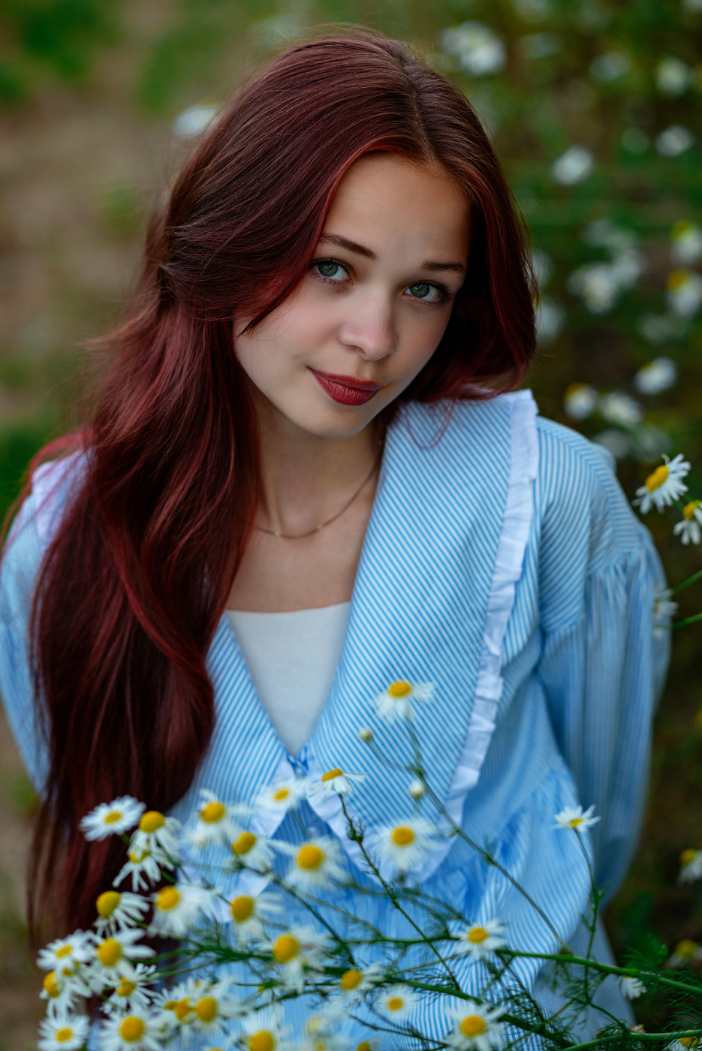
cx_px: 351
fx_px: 3067
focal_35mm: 105
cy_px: 526
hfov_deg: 13.1
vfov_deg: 19.4
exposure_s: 1/1000
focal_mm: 105
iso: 320
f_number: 2.8
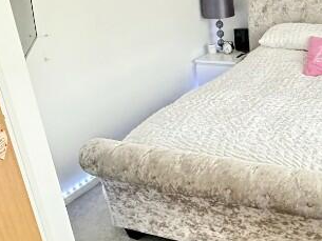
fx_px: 437
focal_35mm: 47
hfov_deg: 39.1
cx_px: 249
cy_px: 148
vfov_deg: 30.8
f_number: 2.2
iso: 640
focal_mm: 2.22
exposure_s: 1/59
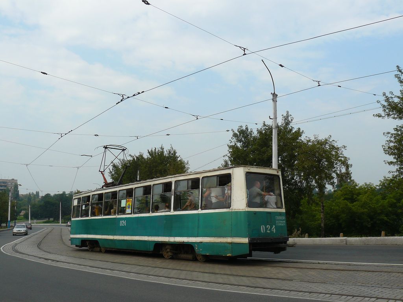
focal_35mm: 36
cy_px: 151
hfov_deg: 51.4
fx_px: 419
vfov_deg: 39.7
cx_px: 202
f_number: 5.6
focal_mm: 6
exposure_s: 1/400
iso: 100
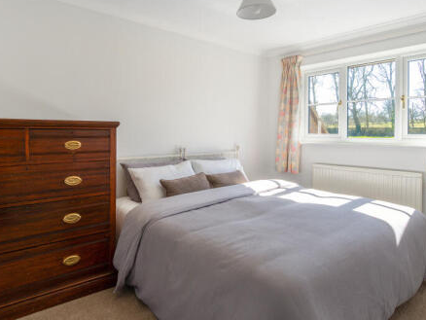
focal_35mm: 23
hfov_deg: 73.6
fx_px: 283
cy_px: 143
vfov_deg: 58.8
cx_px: 189
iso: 320
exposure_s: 1/50
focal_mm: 16
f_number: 8
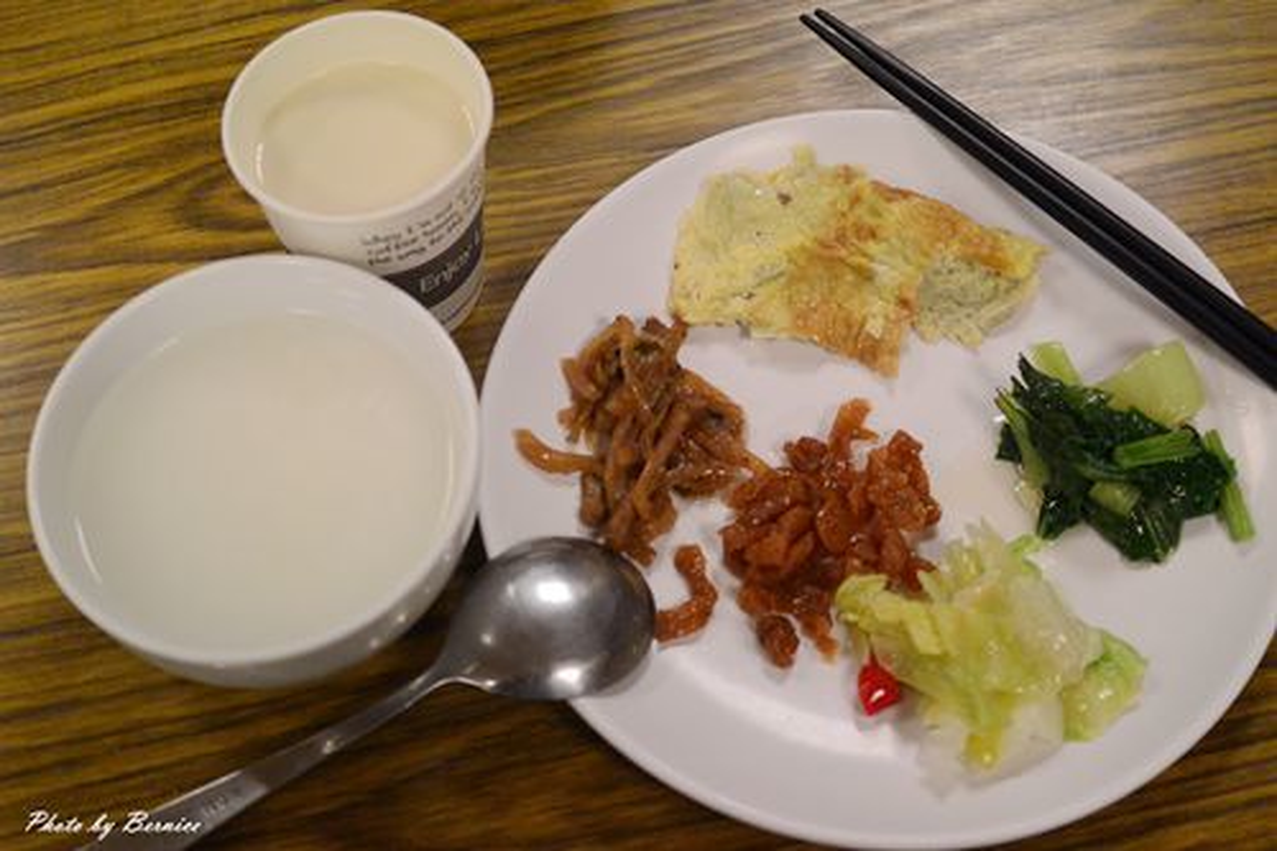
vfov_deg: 27.5
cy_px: 426
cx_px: 638
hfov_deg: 40.4
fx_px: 1737
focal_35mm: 49
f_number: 2
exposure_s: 1/250
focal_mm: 18.5
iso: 280
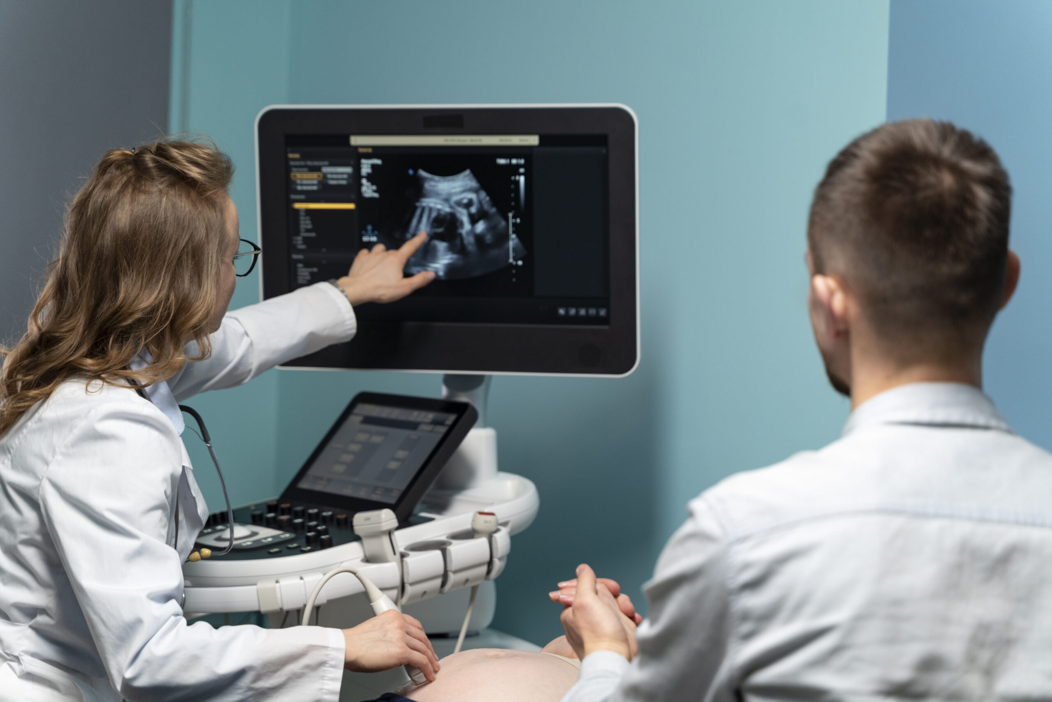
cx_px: 526
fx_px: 2192
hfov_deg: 27.0
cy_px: 351
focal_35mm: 75
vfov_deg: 18.2
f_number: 3.5
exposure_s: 1/100
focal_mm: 75
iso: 640
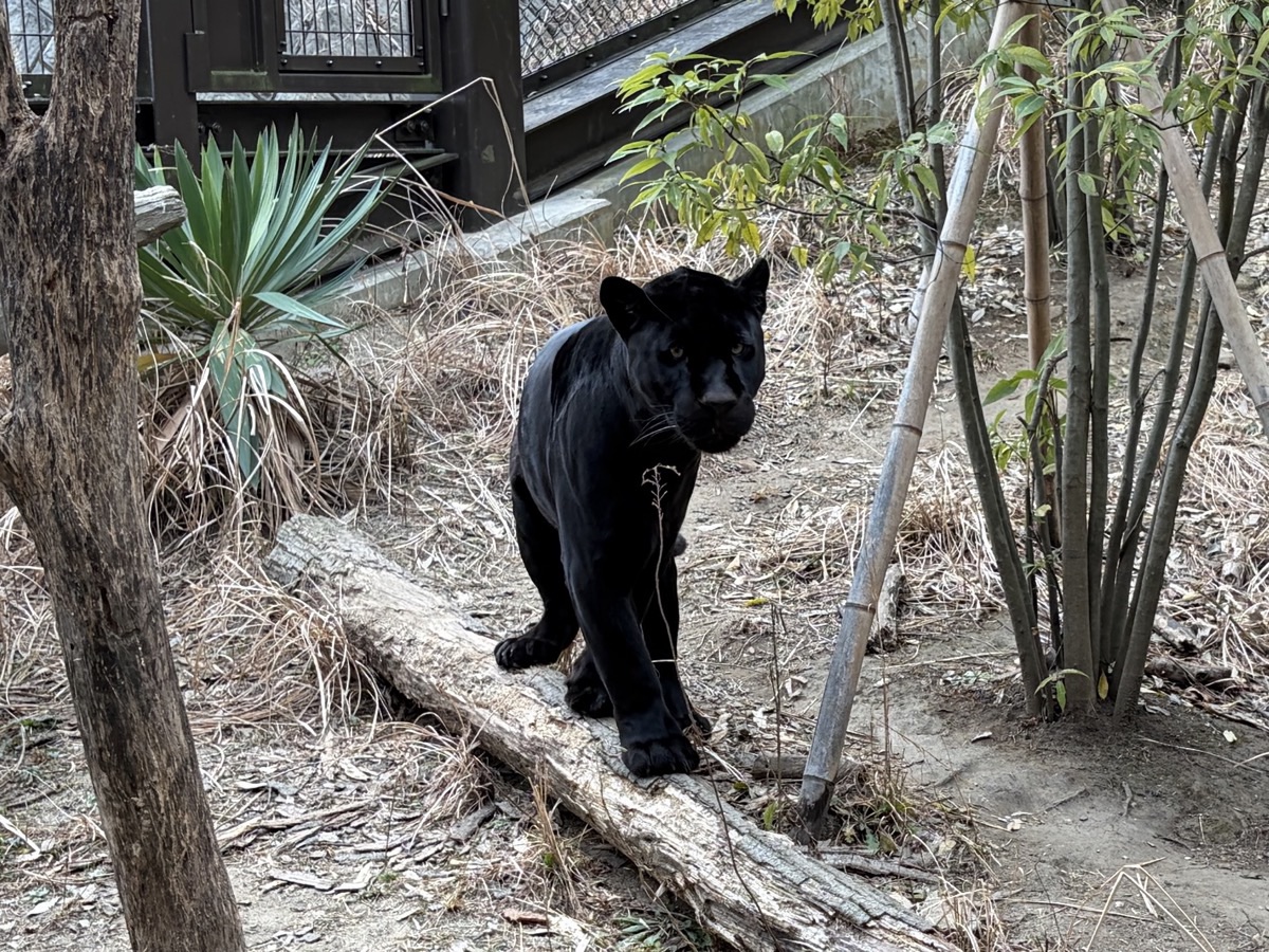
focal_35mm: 26
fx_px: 953
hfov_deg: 67.3
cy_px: 476
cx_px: 634
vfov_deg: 53.1
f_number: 1.6
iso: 32
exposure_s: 1/122
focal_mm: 5.96
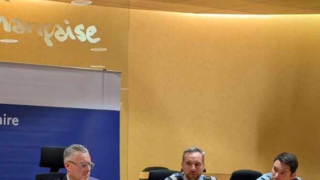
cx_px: 122
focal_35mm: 90
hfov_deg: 23.6
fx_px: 764
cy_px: 84
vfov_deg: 13.4
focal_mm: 6.9
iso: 82
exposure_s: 1/25
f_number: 1.68
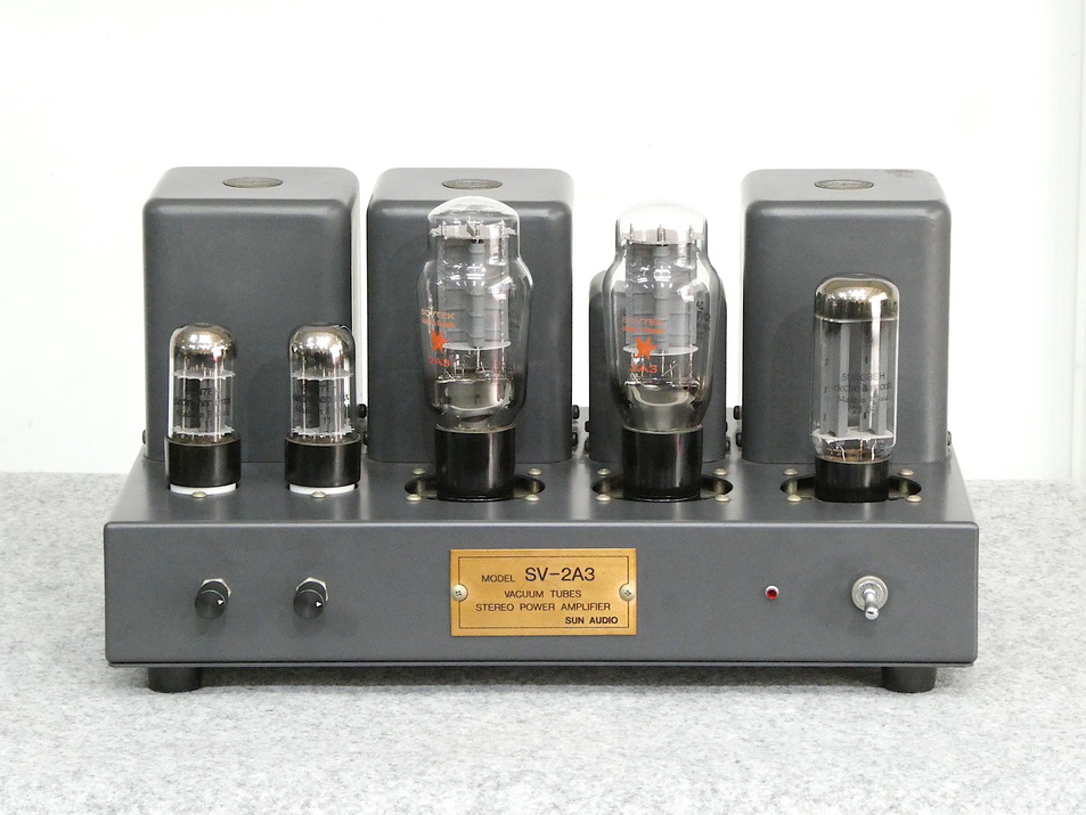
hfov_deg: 13.7
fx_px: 4518
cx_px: 542
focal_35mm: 144
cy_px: 406
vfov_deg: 10.3
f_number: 5.4
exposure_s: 1/40
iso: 1600
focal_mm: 25.6
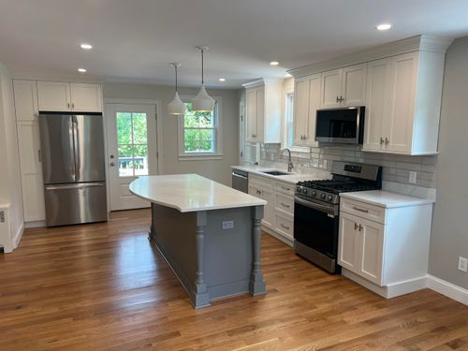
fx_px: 352
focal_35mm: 26
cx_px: 234
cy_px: 176
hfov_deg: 67.3
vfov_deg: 53.1
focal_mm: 5.7
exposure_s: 1/120
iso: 64
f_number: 1.5
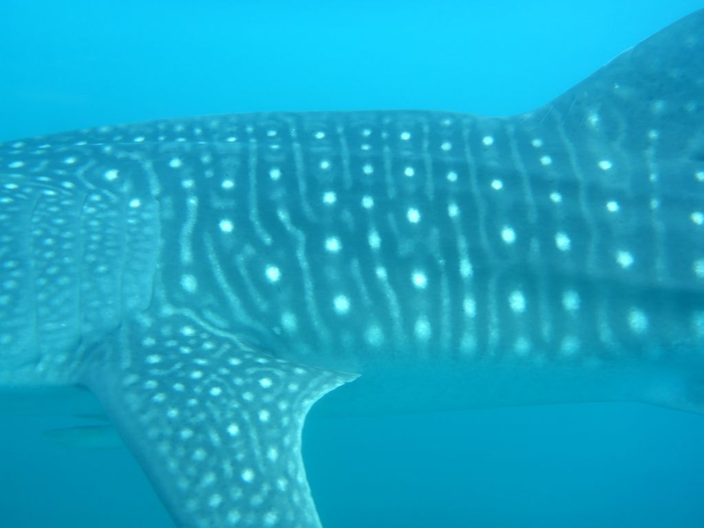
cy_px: 264
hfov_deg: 63.4
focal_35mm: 28
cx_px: 352
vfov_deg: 49.7
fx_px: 569
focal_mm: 4.9
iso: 100
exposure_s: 1/80
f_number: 3.3
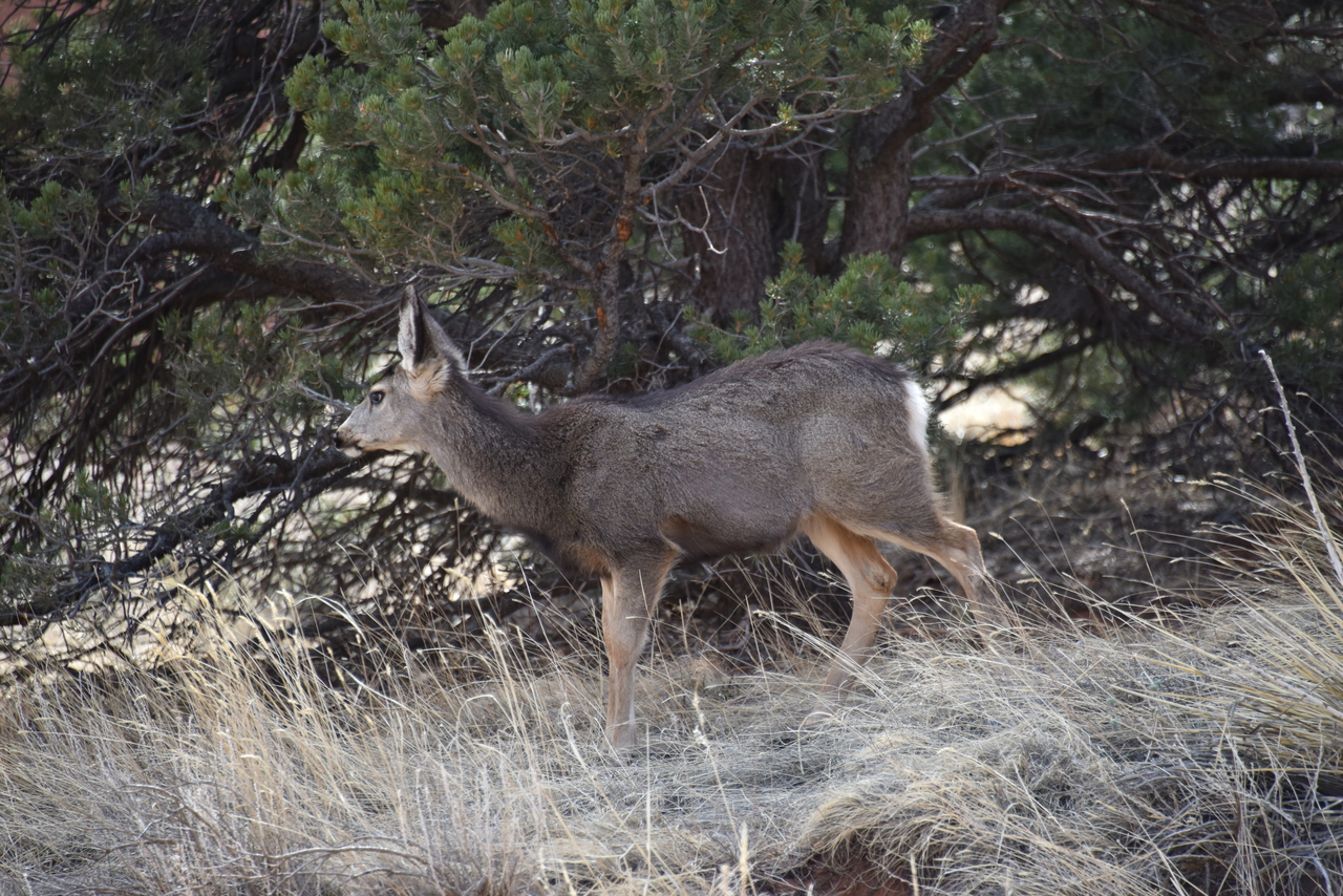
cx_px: 672
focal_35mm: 300
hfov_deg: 6.9
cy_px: 448
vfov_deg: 4.6
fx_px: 11193
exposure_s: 1/640
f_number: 5.6
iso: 800
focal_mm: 300
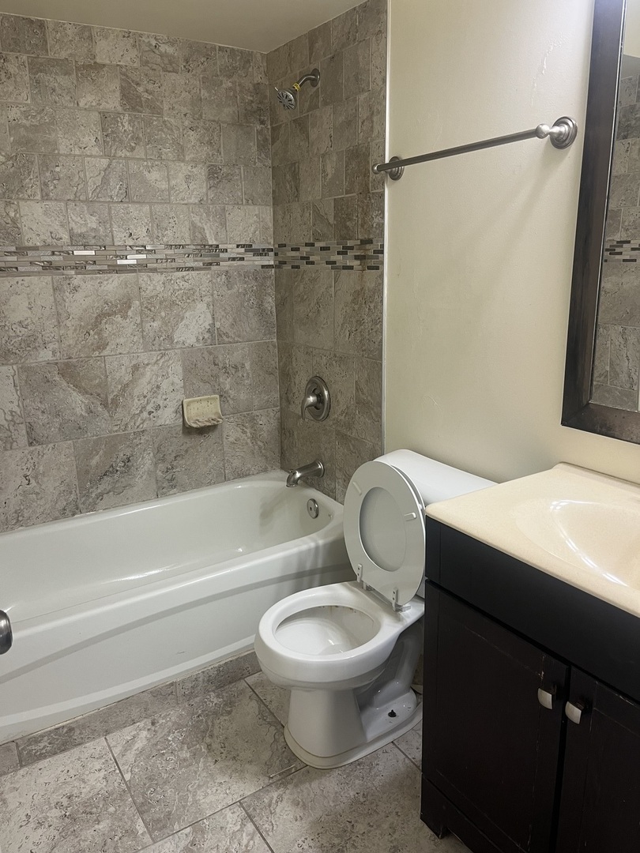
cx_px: 320
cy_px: 426
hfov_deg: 53.1
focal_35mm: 26
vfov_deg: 67.3
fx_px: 641
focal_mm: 5.1
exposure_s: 1/60
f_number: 1.6
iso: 100
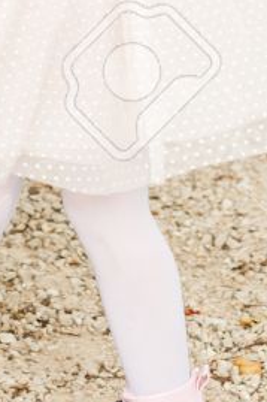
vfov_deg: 8.3
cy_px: -205
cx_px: 79
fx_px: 2696
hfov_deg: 5.7
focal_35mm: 242
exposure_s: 1/800
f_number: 4
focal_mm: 50
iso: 200
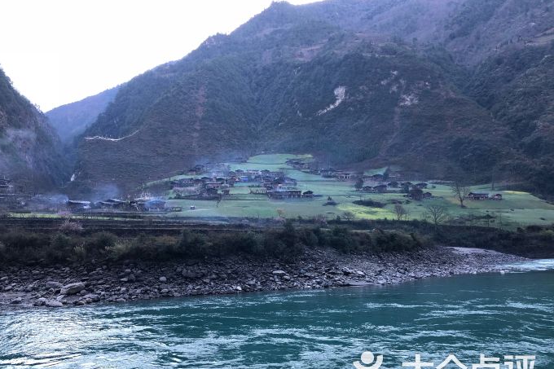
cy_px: 199
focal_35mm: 30
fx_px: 462
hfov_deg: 61.9
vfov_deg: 43.6
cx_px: 272
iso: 32
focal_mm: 3.99
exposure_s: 1/100
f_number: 1.8
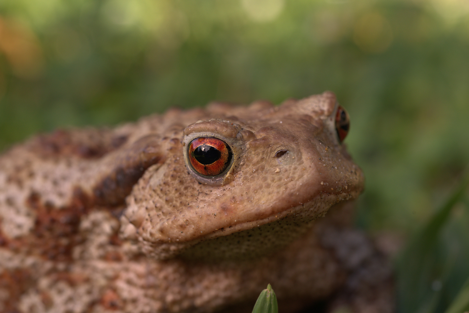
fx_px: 717
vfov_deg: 24.6
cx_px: 234
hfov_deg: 36.2
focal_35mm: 55
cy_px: 156
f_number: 10
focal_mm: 55
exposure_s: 1/250
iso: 500
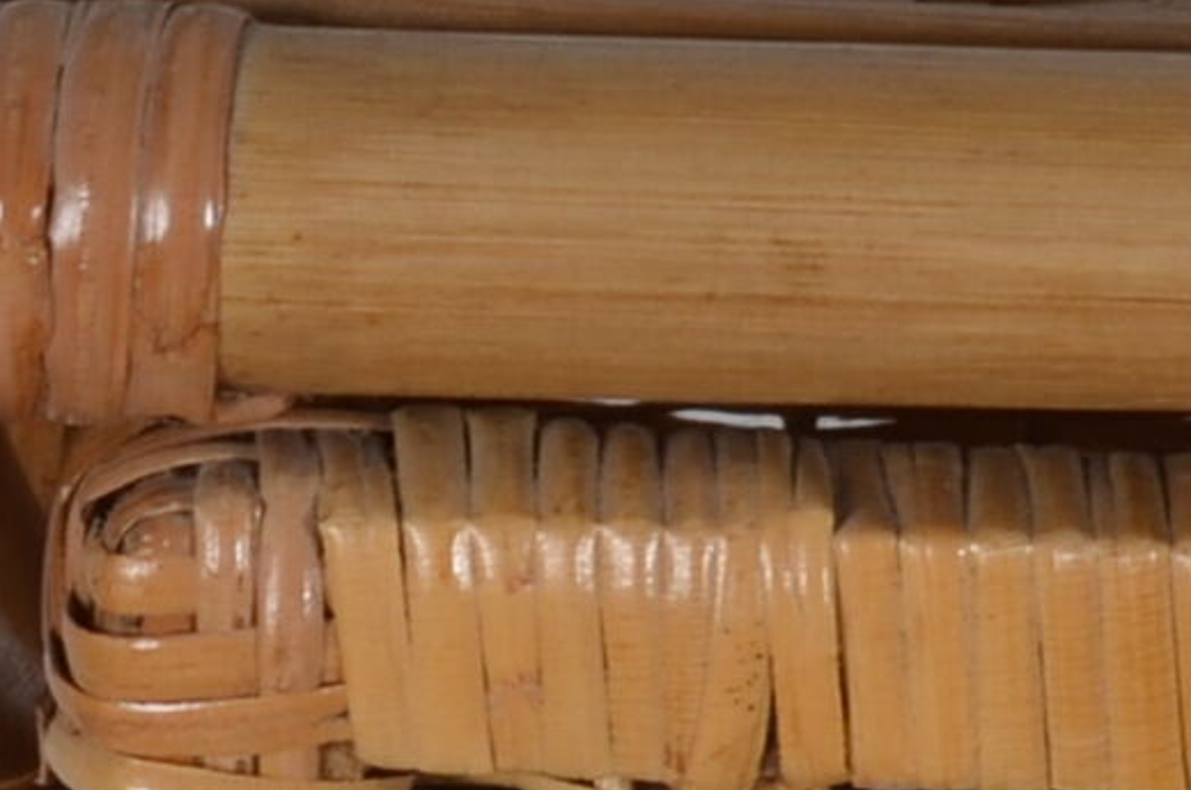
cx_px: 2274
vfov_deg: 2.6
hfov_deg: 3.8
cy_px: -39
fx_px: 17634
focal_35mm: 534
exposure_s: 1/125
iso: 100
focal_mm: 50
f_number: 14
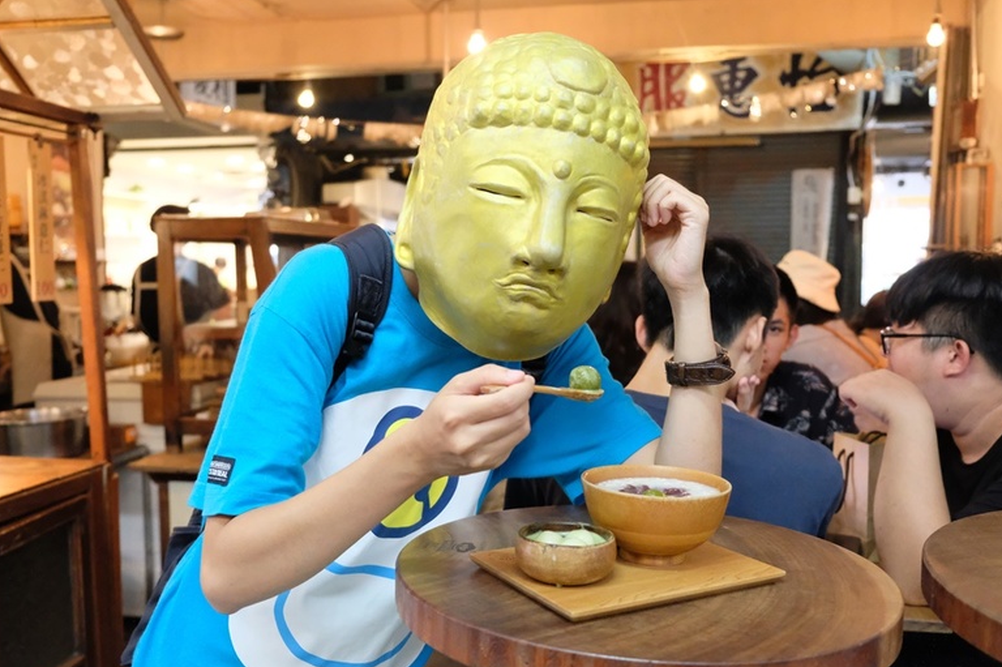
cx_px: 501
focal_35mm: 31
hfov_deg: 60.3
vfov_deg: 42.3
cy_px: 341
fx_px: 862
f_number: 2.8
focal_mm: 18.8
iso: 6400
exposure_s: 1/125
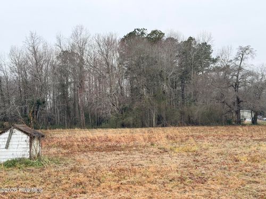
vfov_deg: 30.3
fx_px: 369
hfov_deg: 39.7
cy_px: 100
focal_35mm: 48
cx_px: 133
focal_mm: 6.76
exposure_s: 1/1000
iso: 64
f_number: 1.78
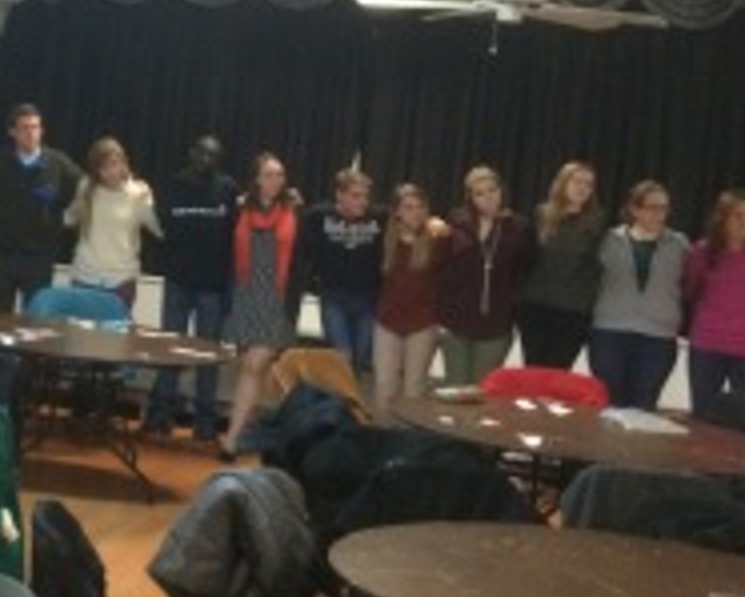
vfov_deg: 18.9
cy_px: 204
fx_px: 1787
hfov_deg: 22.1
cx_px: -98
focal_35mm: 81
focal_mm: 4.15
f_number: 2.2
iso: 320
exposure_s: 1/24
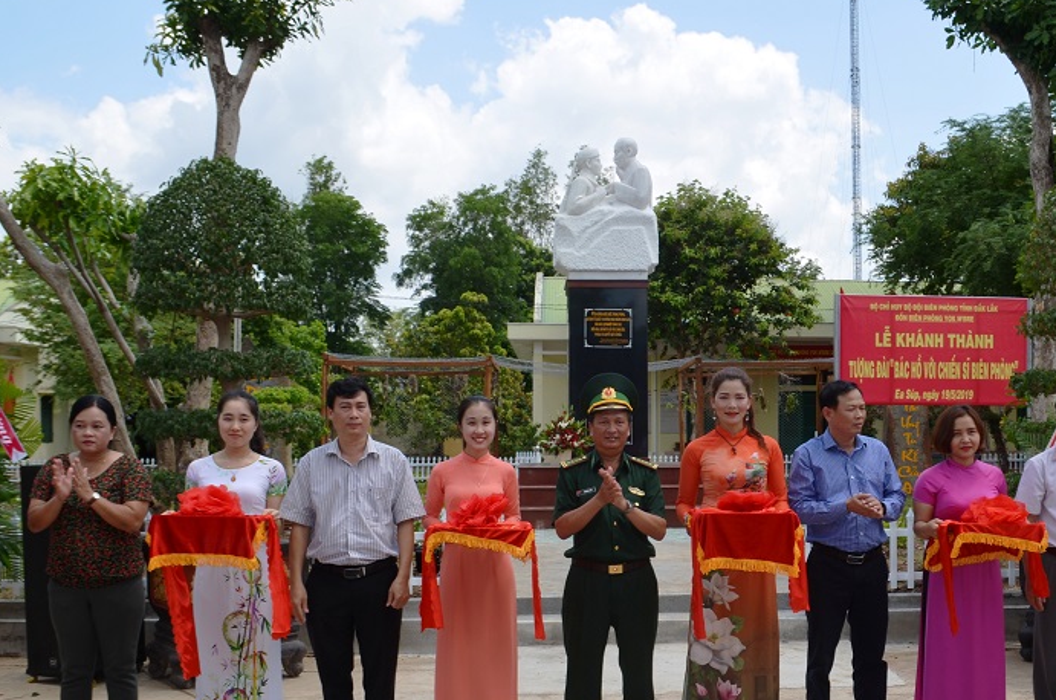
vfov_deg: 33.2
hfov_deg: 48.5
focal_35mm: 40
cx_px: 584
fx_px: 1171
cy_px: 425
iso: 100
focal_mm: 18
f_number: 9
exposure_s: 1/200
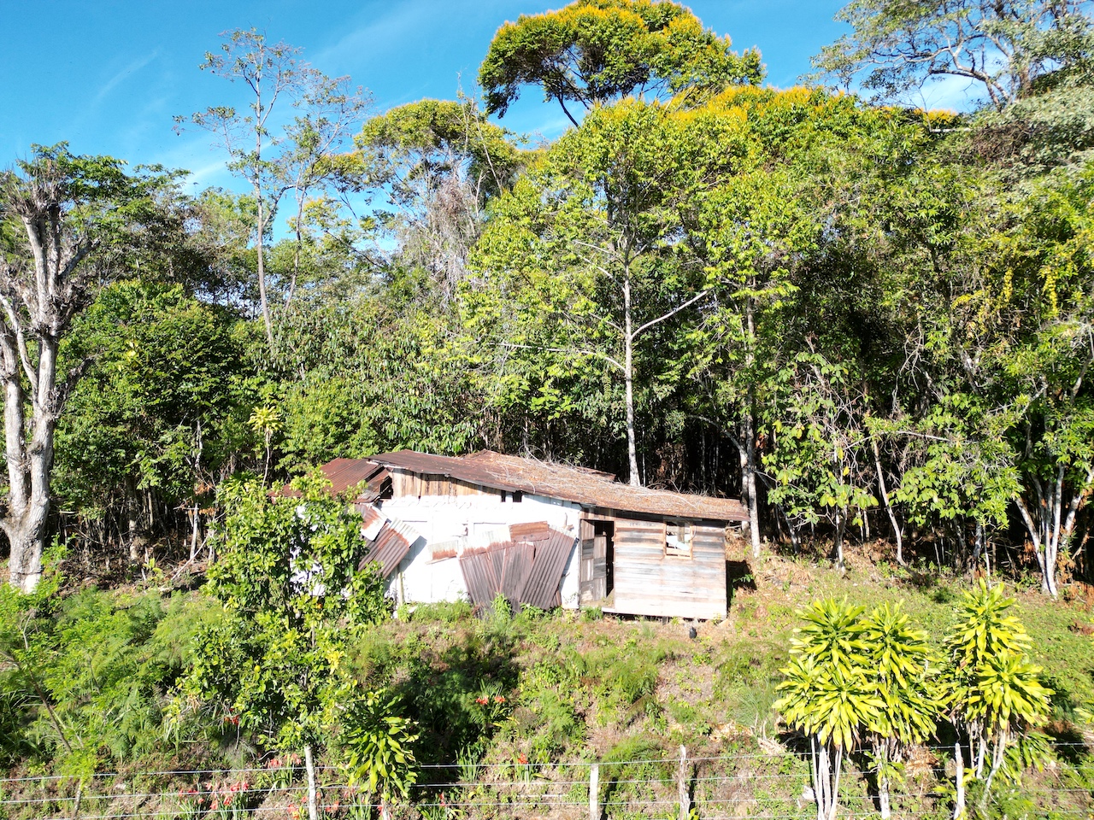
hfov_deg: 71.6
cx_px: 547
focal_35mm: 24
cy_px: 410
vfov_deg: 56.8
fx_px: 758
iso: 120
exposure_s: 1/1600
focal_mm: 6.72
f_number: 1.7
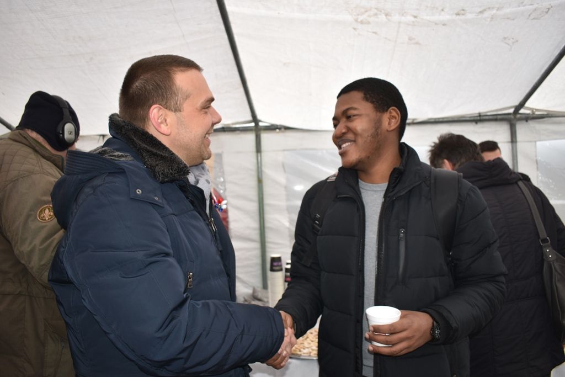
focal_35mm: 30
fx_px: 471
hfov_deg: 61.9
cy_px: 188
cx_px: 282
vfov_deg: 43.6
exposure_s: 1/60
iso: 110
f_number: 3.5
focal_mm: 20
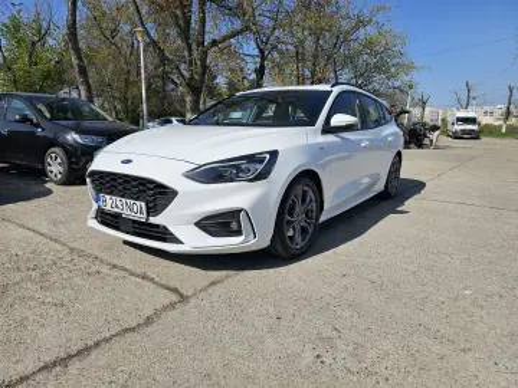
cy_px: 194
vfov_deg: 58.9
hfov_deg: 73.9
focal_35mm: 23
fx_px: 344
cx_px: 259
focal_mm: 6.3
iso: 10
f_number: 1.7
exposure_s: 1/1517
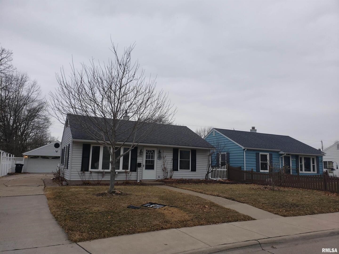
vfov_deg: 53.1
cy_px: 127
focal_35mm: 26
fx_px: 255
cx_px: 170
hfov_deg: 67.3
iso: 50
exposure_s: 1/330
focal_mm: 4.3
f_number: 2.4
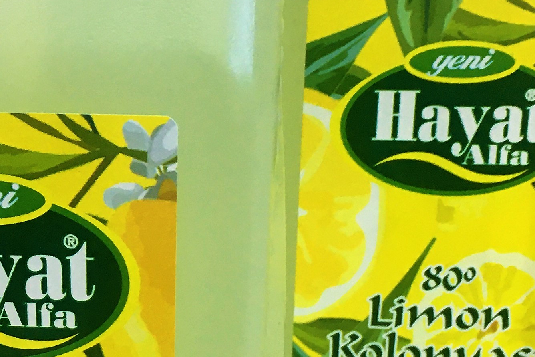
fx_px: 1352
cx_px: 29
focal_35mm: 91
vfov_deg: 15.0
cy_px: 180
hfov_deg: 21.7
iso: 40
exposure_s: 1/33
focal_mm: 4.15
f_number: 2.2
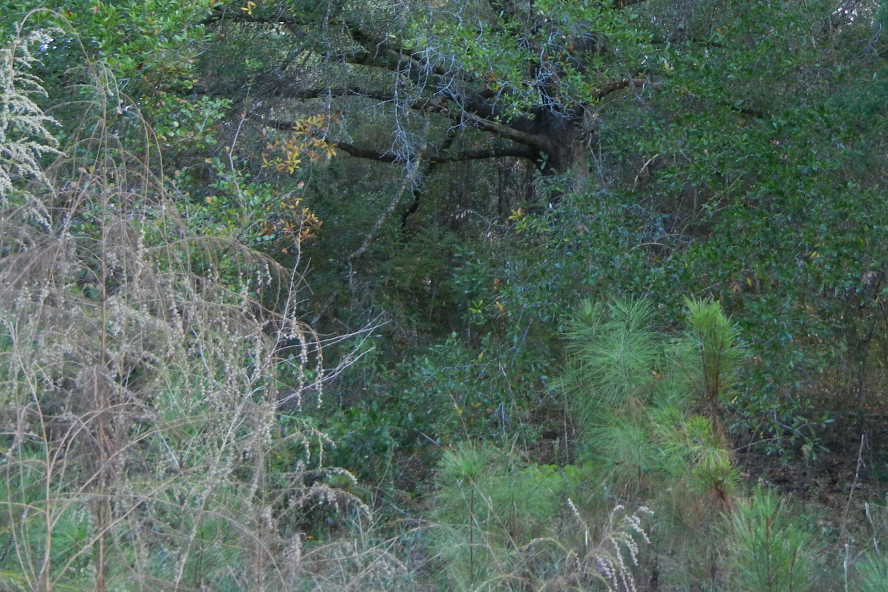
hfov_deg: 38.6
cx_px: 560
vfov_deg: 25.6
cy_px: 48
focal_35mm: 51
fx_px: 1258
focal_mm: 5.4
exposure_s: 1/30
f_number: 3.5
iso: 200
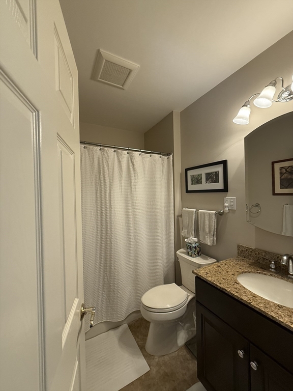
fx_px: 158
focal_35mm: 14
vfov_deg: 102.1
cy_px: 196
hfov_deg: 85.7
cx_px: 146
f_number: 2.2
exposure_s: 1/120
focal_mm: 2.22
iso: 250
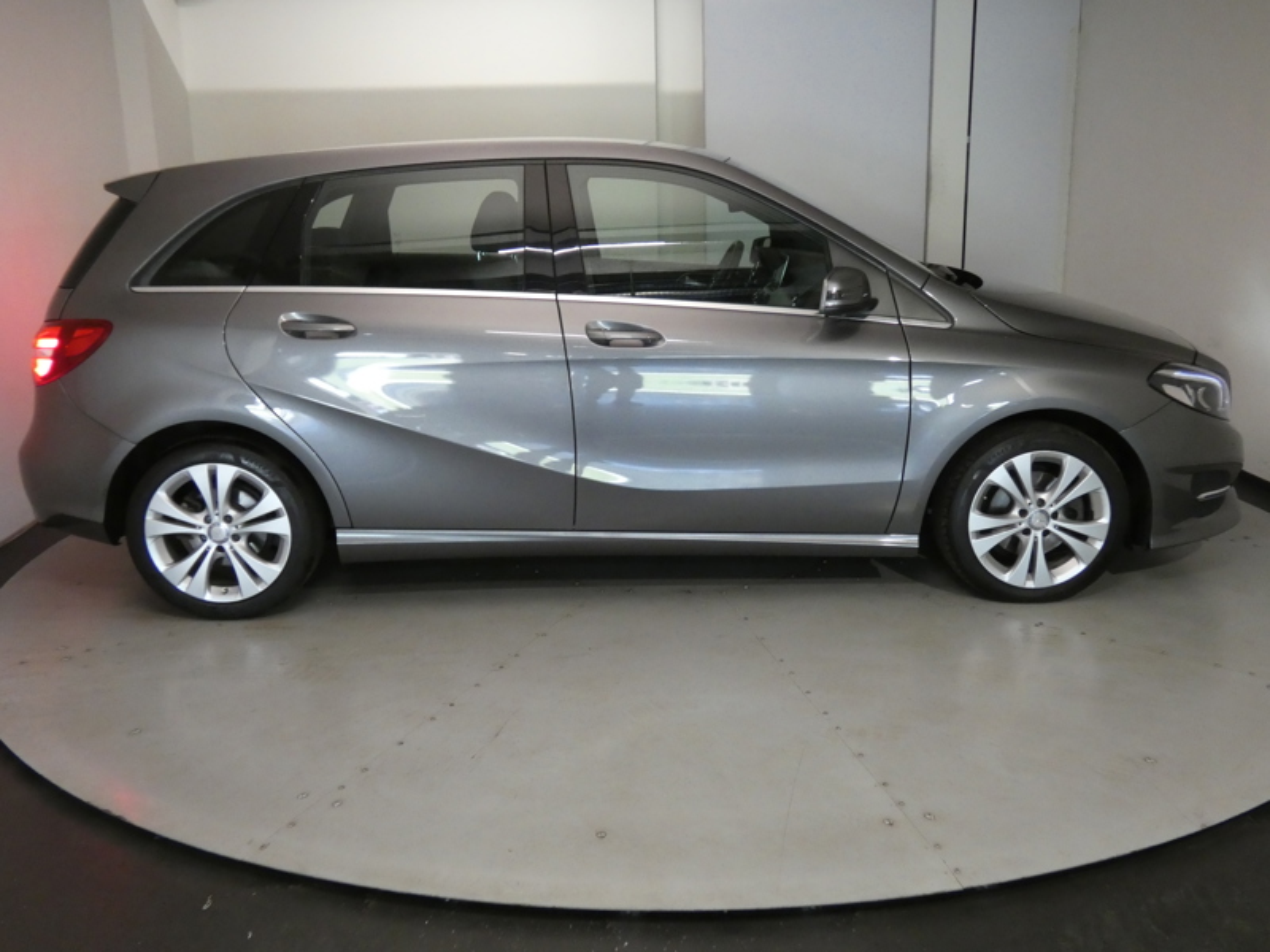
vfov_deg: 44.2
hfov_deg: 56.8
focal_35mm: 32
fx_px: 1174
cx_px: 635
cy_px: 476
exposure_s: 1/80
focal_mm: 5.8
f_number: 3.4
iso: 640
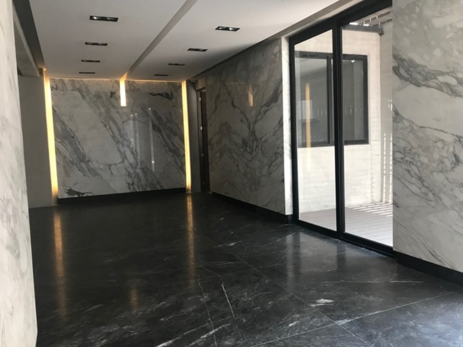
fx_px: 375
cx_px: 232
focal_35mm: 28
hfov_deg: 63.4
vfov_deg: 49.8
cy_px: 174
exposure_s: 1/24
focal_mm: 3.99
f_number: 1.8
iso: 40
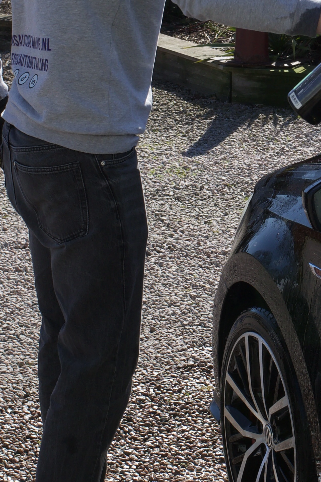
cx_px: 343
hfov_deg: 9.1
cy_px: 105
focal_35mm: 150
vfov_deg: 13.6
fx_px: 2006
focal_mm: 32
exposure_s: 1/400
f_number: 10
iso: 200
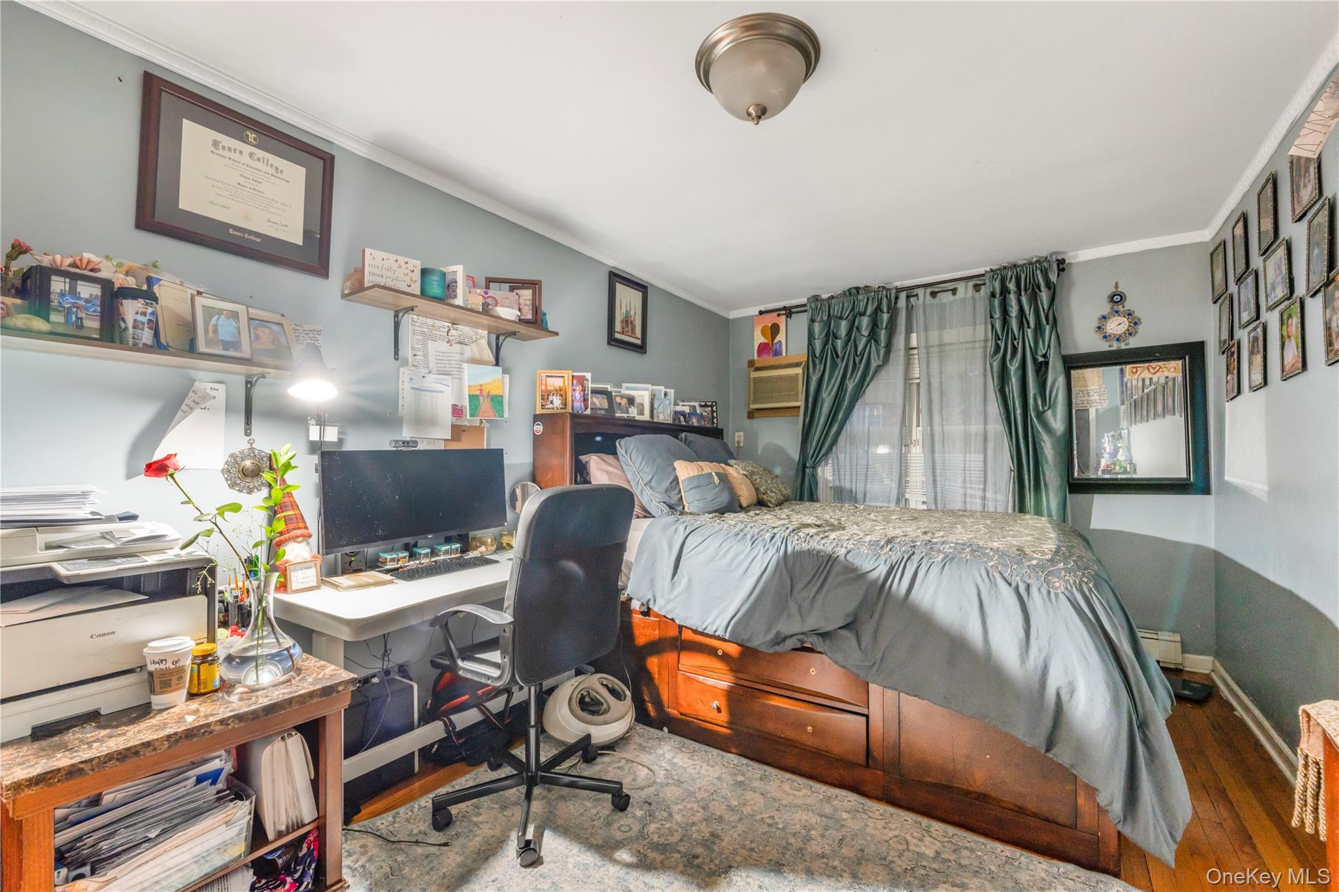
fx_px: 521
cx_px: 670
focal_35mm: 14
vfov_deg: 81.2
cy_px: 446
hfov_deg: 104.3
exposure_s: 1/1.25
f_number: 10
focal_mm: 14
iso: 2500
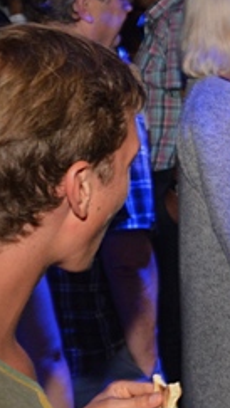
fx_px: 1472
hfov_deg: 8.0
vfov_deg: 15.5
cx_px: 628
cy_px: 407
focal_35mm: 136
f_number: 5
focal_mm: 35
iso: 1600
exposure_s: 1/60
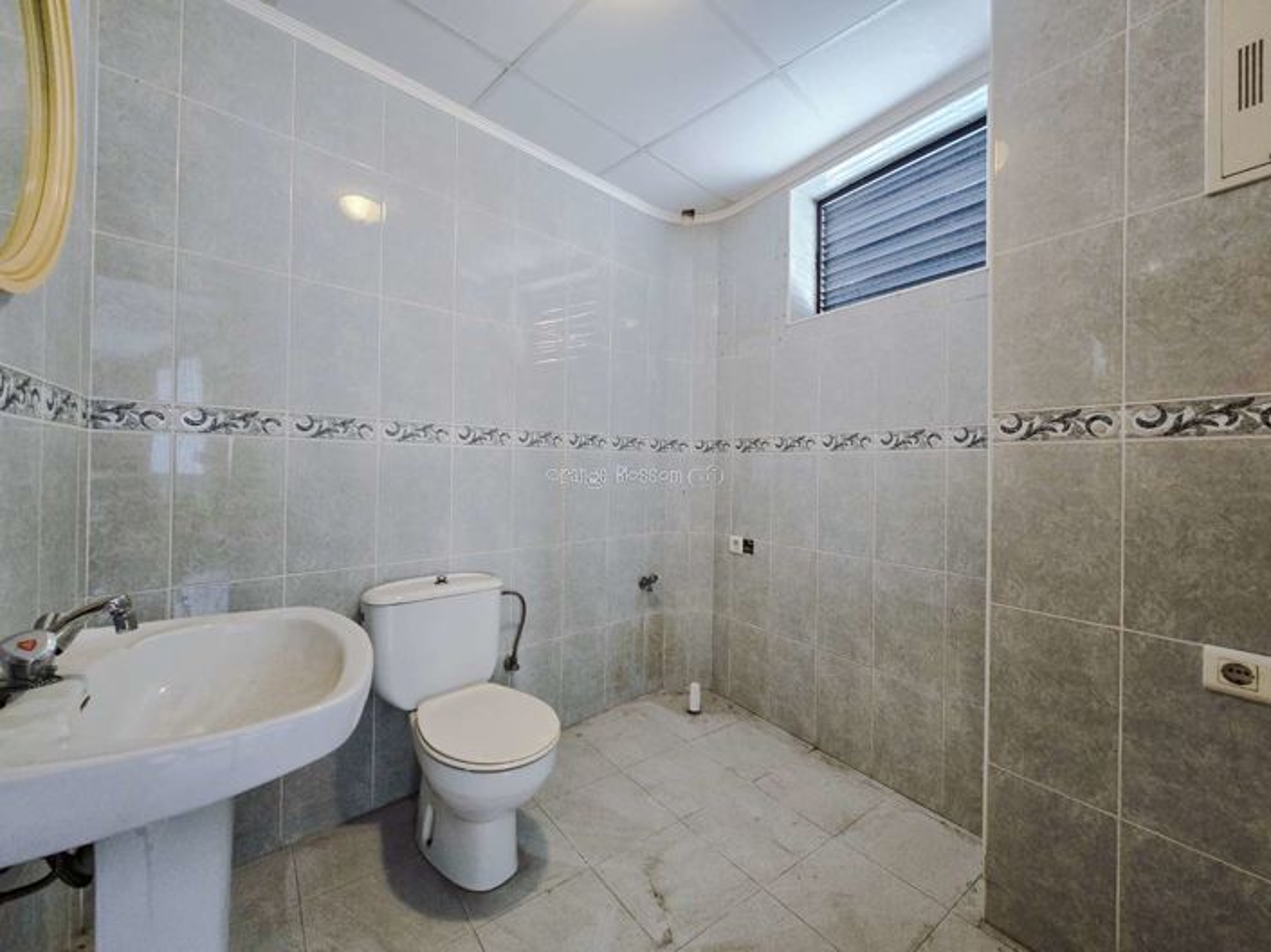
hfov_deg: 106.2
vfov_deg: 89.9
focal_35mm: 13
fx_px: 477
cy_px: 476
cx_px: 636
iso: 200
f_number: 2.2
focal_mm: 2.2
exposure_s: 1/50
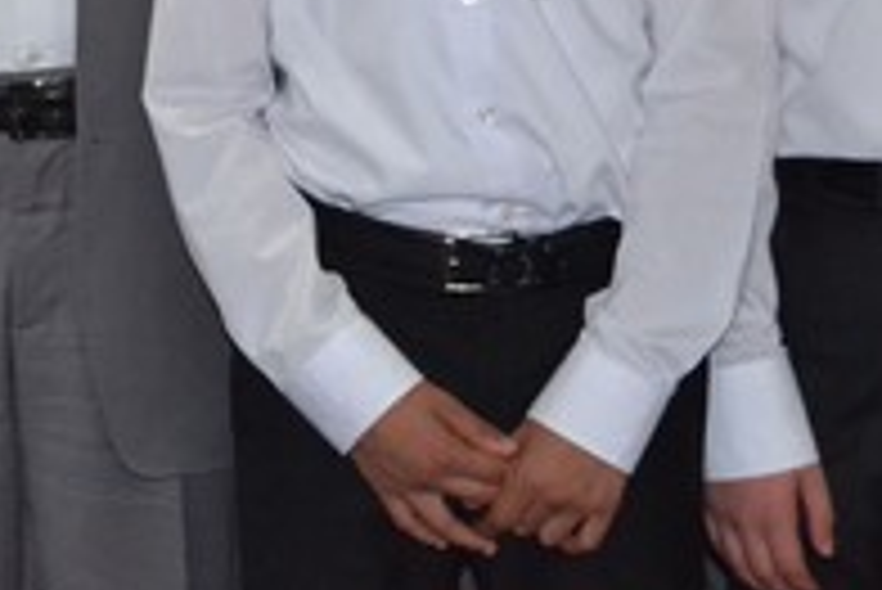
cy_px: -182
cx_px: -81
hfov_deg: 11.6
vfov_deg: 7.8
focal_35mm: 174
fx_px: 4266
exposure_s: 1/60
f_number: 5
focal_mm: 34
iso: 2800
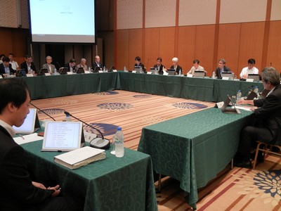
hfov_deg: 54.0
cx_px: 140
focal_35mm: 34
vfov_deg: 41.8
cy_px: 106
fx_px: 276
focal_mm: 6.2
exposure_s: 1/20.2
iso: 400
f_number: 3.6
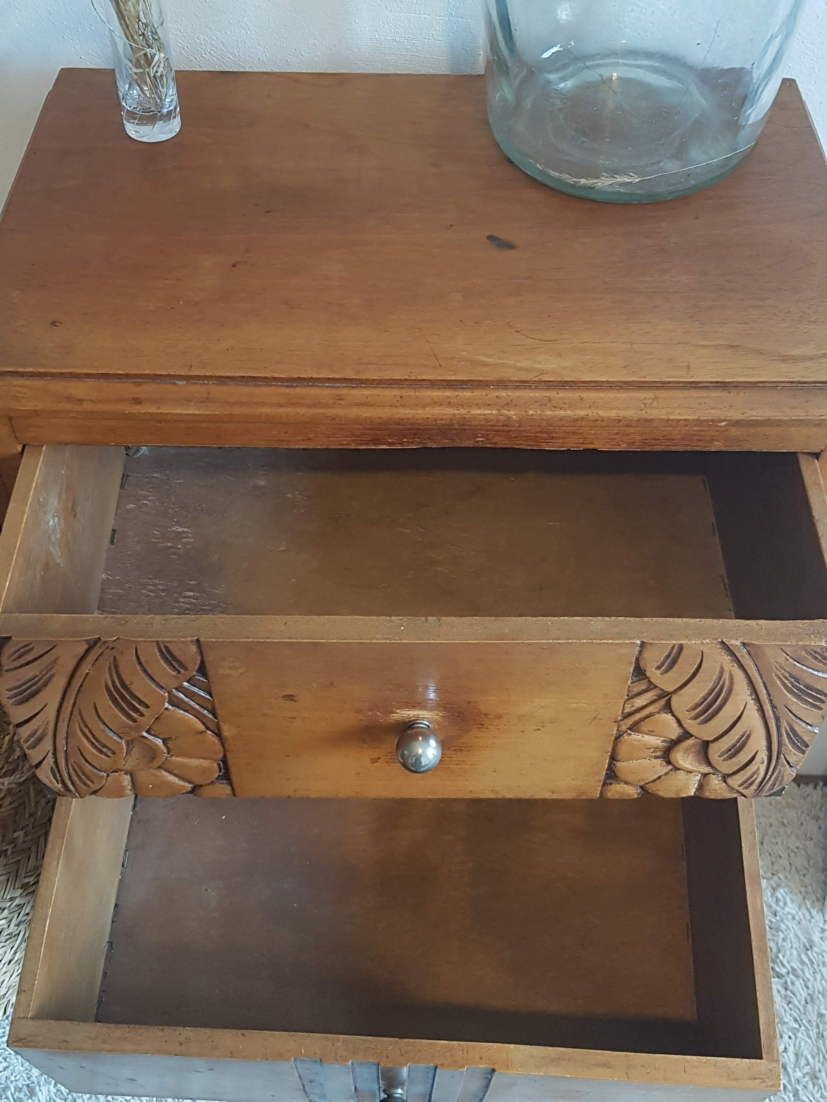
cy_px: 551
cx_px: 414
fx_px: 828
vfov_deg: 67.3
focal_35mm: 26
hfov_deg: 53.1
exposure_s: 1/50
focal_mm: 4.2
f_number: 1.7
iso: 200
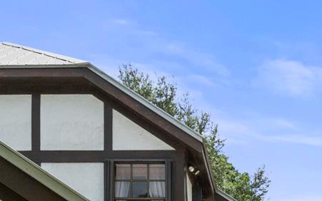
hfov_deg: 27.0
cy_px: 380
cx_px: 280
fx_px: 649
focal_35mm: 74
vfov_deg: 14.9
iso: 640
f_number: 9
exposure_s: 1/1250
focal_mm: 16
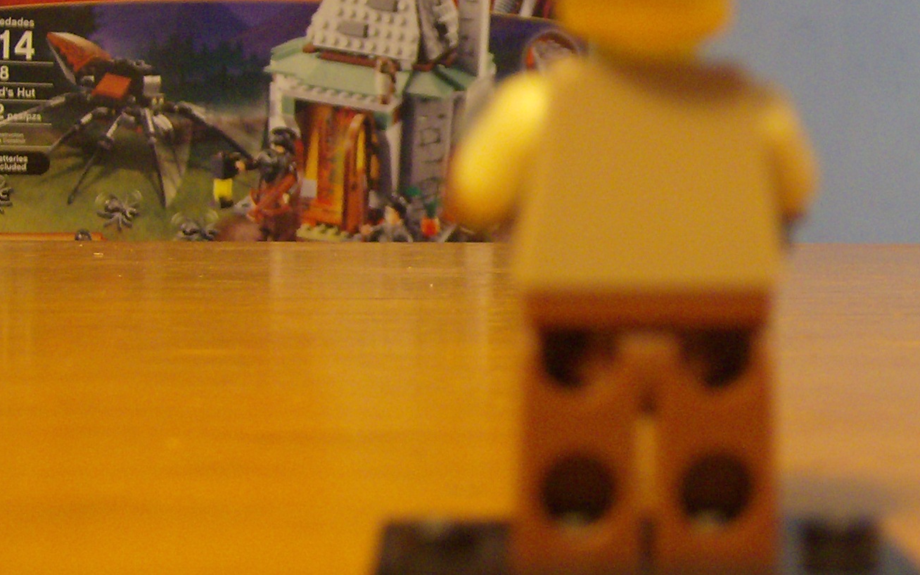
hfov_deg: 27.3
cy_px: 86
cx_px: 642
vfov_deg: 17.2
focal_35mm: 75
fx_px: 1880
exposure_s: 1/4.66
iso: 200
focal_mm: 6
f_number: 2.8
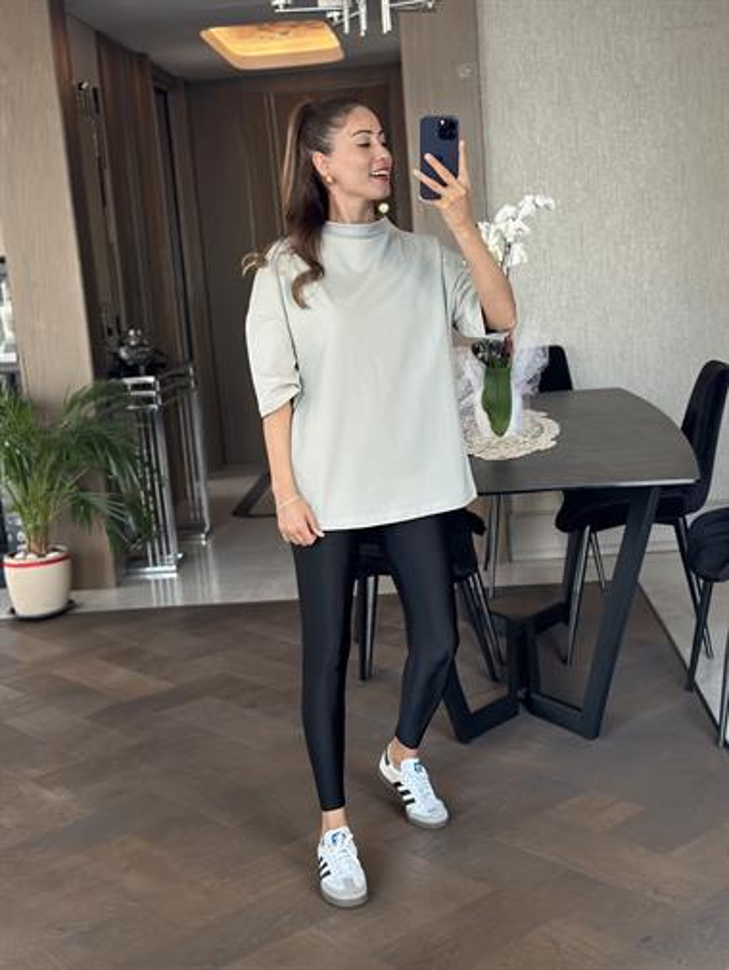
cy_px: 485
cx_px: 364
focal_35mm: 48
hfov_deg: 30.3
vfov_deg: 39.6
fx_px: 1347
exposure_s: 1/60
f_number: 1.78
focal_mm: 6.86
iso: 250
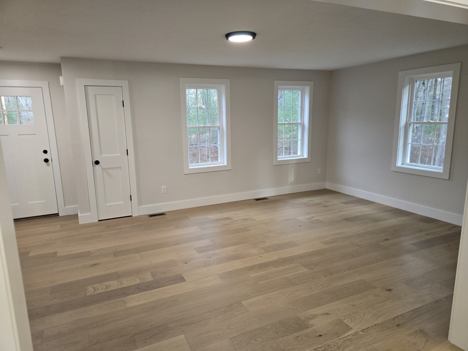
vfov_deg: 58.9
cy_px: 176
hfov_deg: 73.9
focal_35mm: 23
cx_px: 234
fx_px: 311
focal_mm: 5.4
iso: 250
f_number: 1.8
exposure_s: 1/120
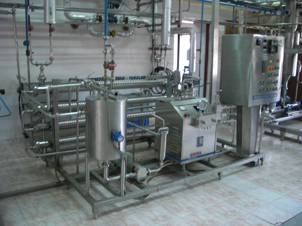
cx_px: 151
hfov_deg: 51.4
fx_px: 314
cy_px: 113
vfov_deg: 39.7
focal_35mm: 36
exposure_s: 1/50
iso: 800
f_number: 2.8
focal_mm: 6.3
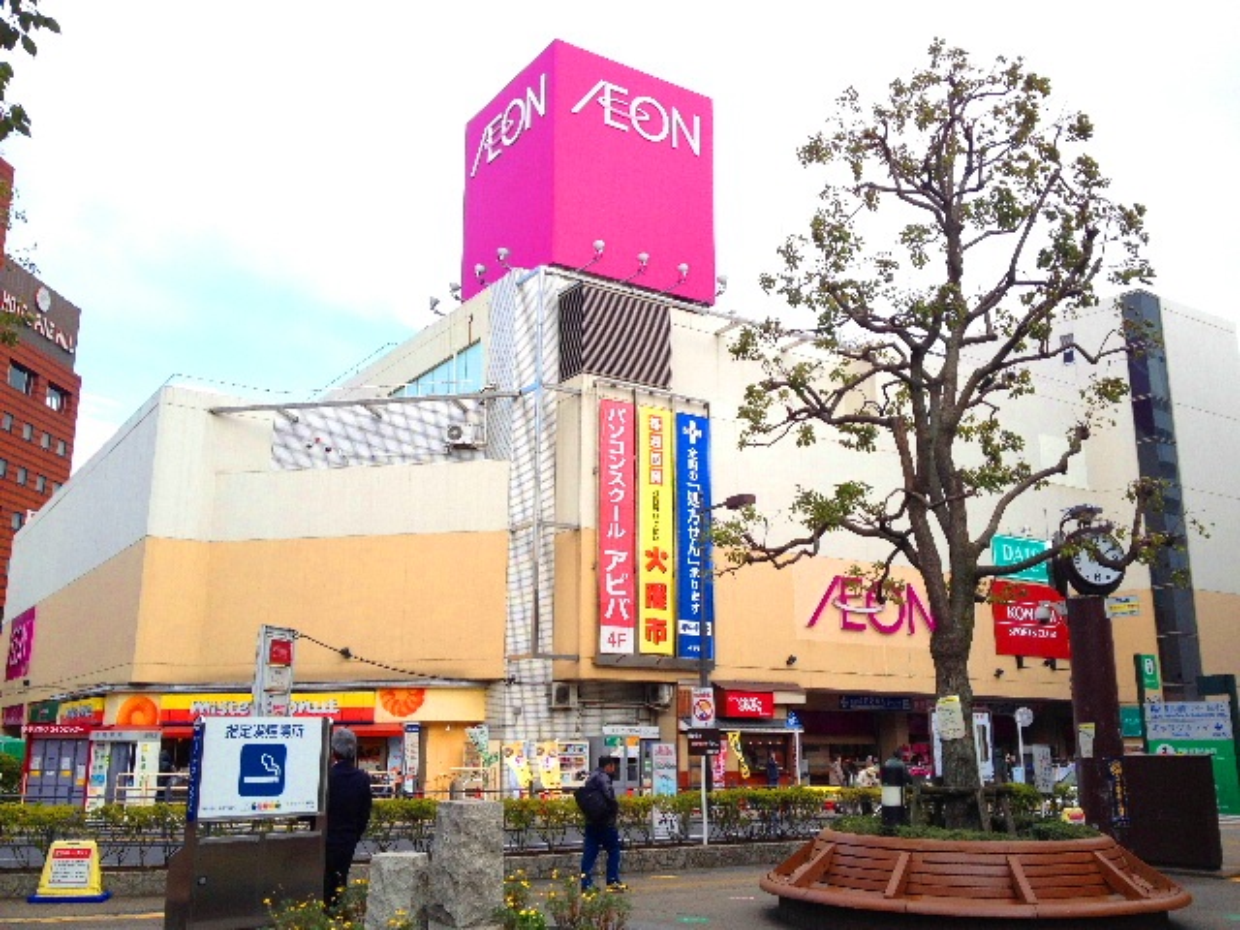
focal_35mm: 35
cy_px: 465
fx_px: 1254
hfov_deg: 52.6
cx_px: 620
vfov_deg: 40.7
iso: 64
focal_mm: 4.28
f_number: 2.4
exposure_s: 1/557
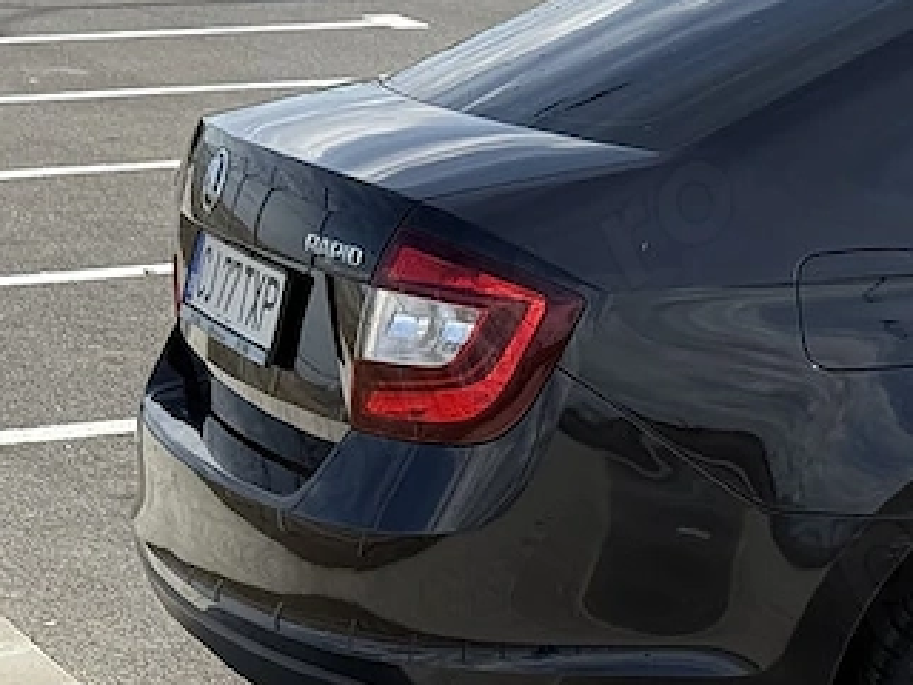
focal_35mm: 150
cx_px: 1389
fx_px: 3956
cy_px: 420
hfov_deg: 12.5
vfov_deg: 9.9
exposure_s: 1/3096
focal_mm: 6.76
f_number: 1.78
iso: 100
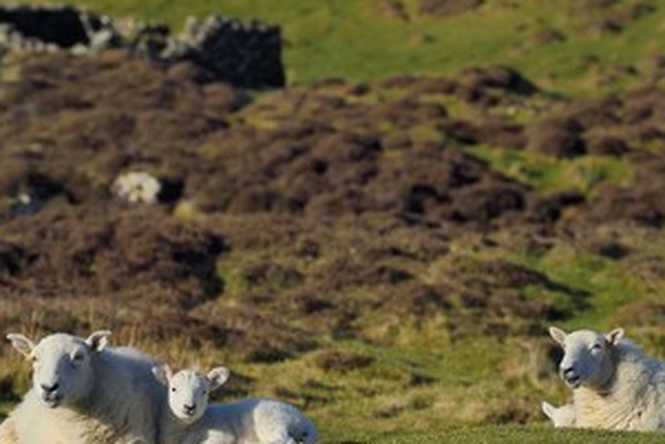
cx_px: 365
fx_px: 5156
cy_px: 272
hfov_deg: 7.4
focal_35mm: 279
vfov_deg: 4.9
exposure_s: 1/500
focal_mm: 200
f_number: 8
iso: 200
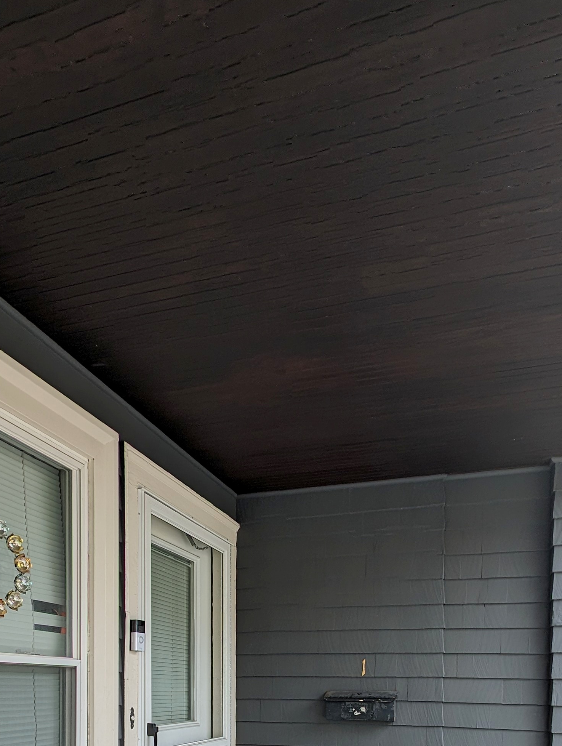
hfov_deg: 55.0
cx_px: 293
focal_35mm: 25
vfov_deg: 58.0
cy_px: 688
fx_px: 540
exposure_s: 1/1190
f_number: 1.95
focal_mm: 2.23
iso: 41
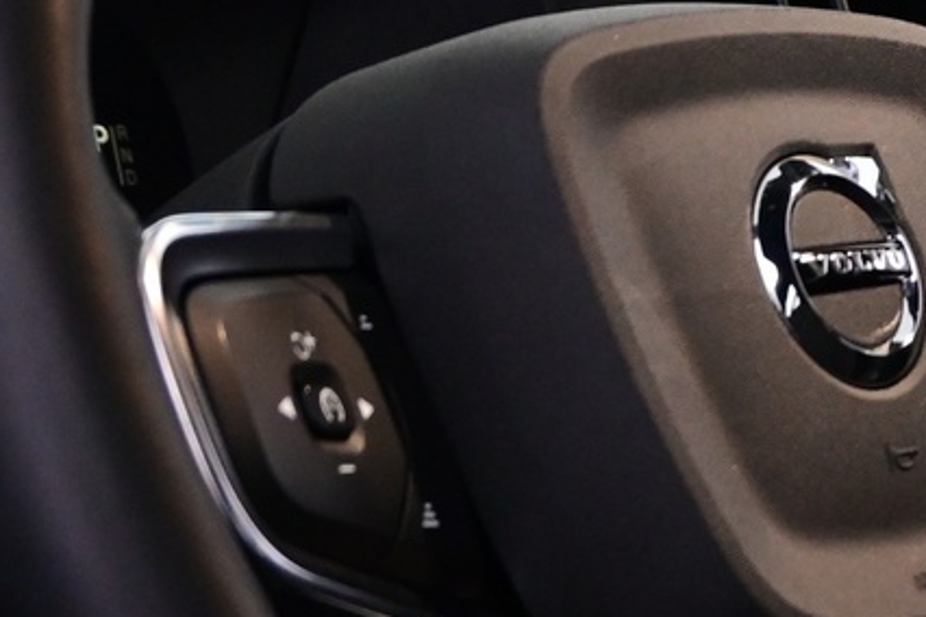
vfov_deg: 9.8
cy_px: 378
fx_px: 3597
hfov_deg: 14.3
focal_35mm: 140
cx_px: 1074
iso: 1800
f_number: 4.2
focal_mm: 24.5
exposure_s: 1/40
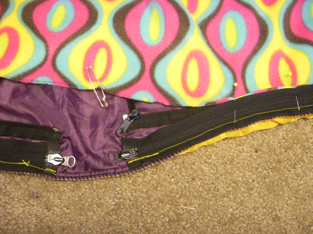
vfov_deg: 22.3
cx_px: 156
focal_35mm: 66
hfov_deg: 29.4
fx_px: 597
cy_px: 117
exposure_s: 1/6
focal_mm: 11
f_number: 3.7
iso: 400
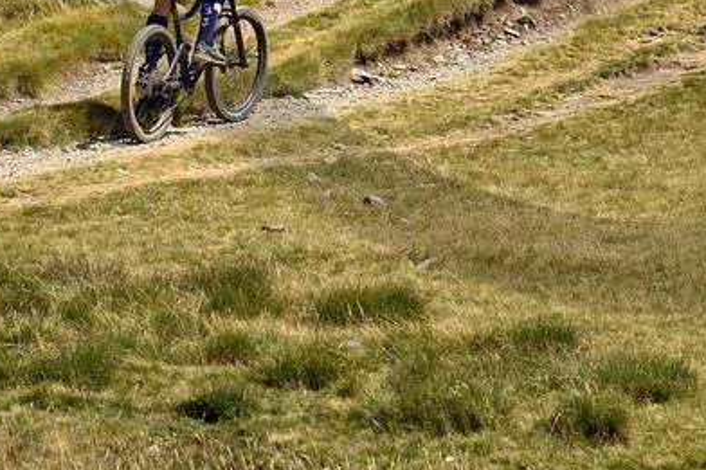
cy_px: -438
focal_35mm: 265
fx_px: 5194
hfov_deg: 7.7
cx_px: 695
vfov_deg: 5.1
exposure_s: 1/320
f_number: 10
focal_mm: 65
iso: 200
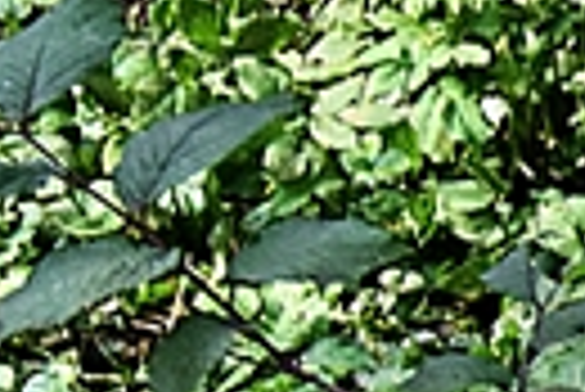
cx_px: -1382
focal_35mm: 1649
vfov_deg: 0.8
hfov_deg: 1.2
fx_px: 26826
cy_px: -106
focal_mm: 140
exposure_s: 1/125
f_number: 5.6
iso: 900
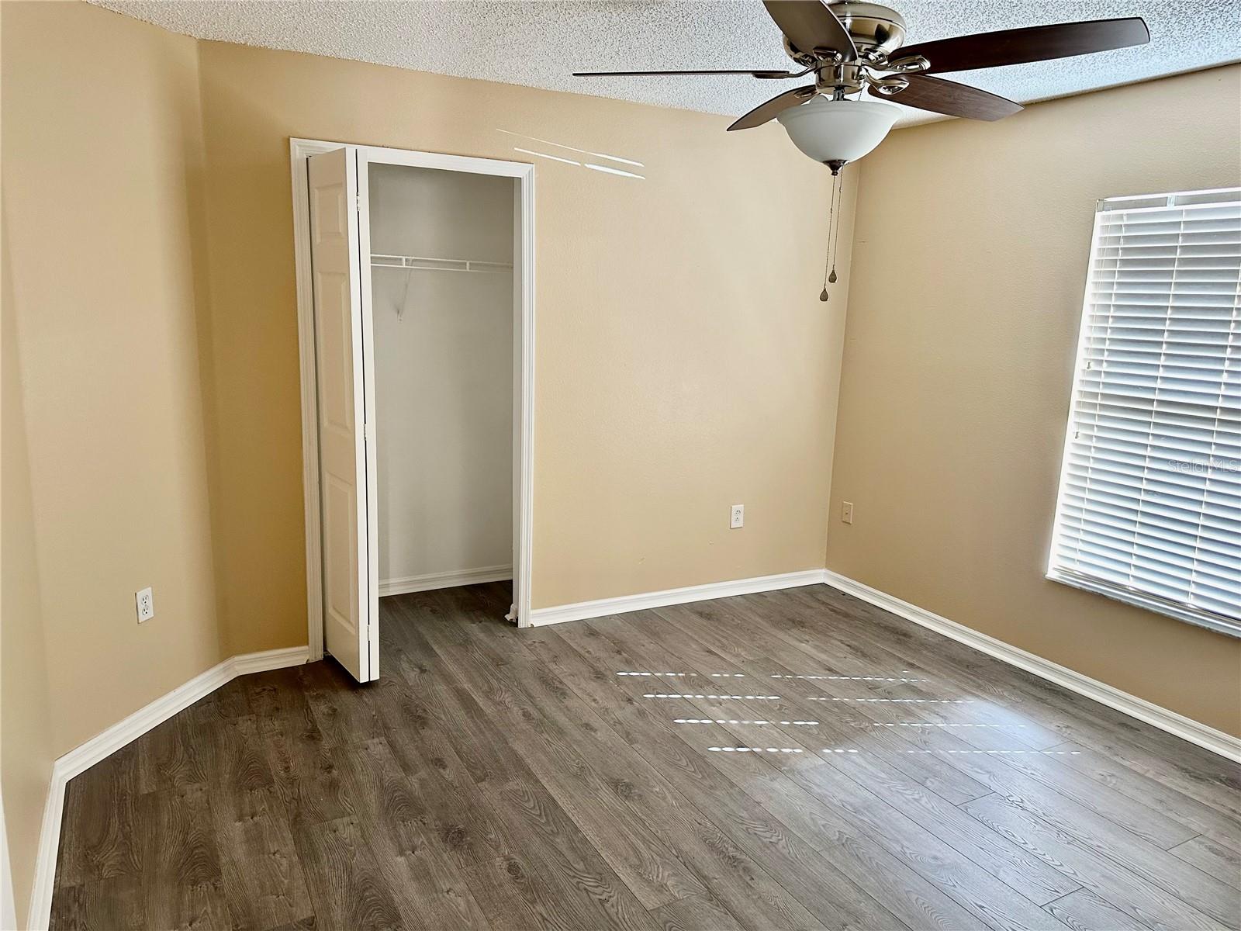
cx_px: 620
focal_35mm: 24
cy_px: 466
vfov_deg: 56.8
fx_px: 860
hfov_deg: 71.6
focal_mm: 6.86
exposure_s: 1/60
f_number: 1.78
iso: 250
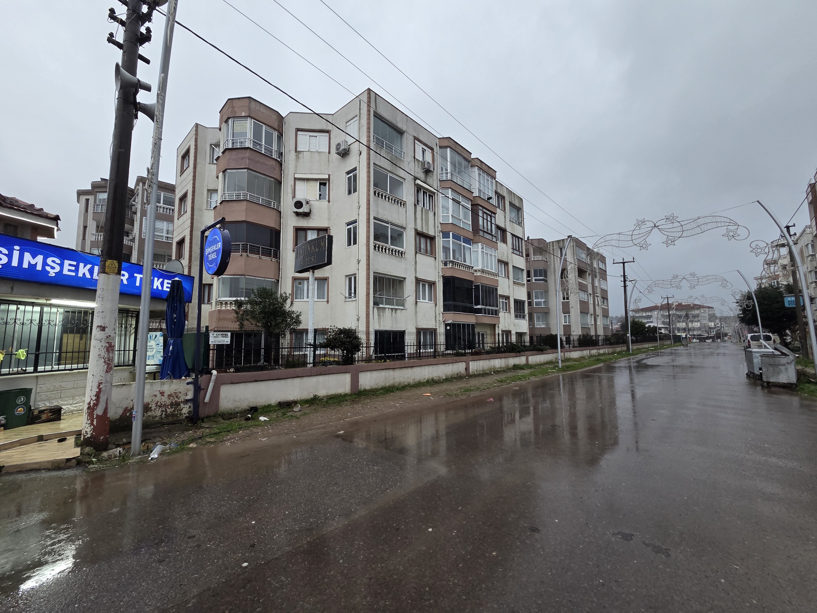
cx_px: 408
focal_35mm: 13
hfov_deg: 106.2
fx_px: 307
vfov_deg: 89.9
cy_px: 306
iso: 160
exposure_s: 1/100
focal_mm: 2.2
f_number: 2.2
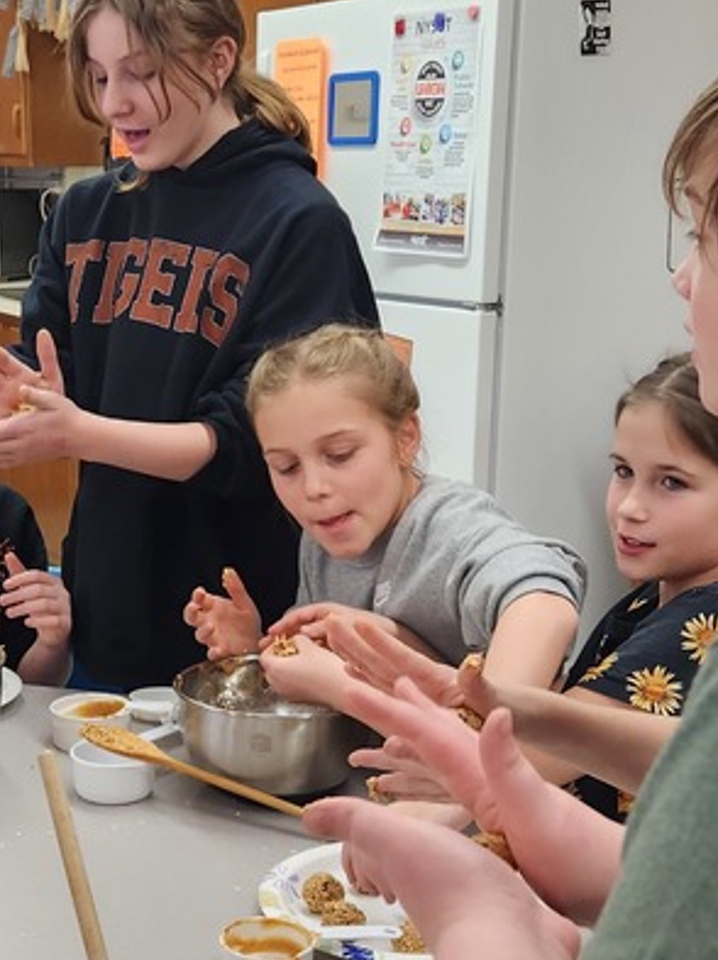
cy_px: 586
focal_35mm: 60
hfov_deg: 24.2
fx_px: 1662
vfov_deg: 32.1
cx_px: 193
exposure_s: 1/120
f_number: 1.8
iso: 125
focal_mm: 5.4
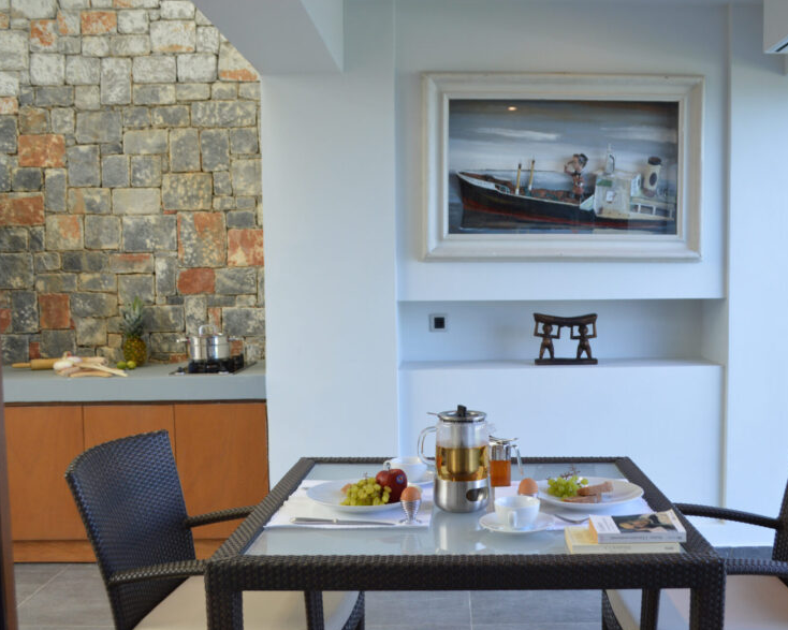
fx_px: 886
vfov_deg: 39.1
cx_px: 463
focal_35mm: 38
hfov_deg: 47.7
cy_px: 321
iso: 360
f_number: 5.6
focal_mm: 22
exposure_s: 1/125
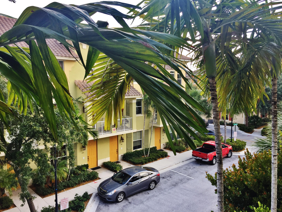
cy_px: 106
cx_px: 141
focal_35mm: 29
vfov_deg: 48.2
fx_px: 236
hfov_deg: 61.7
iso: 32
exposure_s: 1/291
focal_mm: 4.15
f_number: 2.2
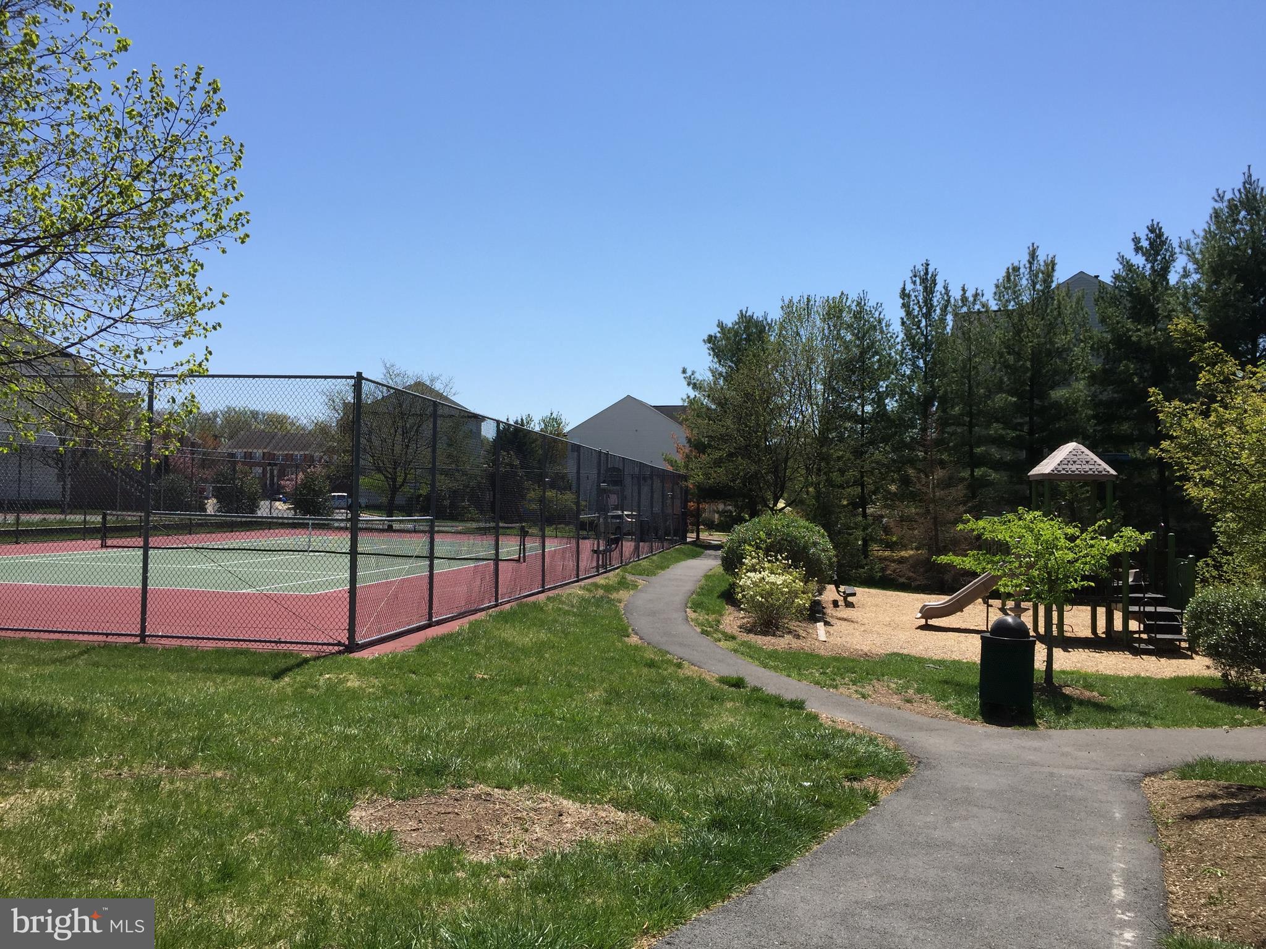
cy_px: 474
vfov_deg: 48.2
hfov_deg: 61.7
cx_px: 633
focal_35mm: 29
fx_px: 1061
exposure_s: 1/1799
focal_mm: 4.15
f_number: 2.2
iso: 32
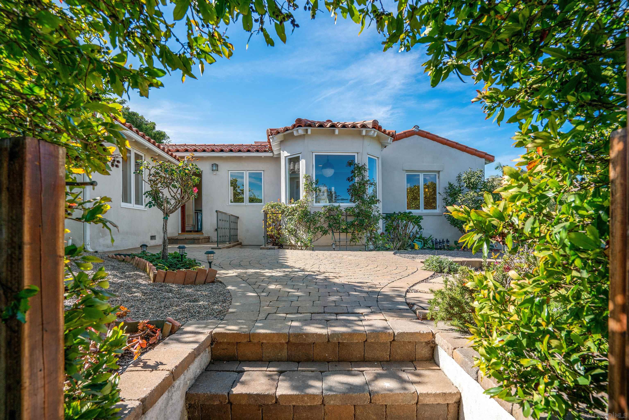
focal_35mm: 16
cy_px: 210
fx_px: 280
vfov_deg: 73.8
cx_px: 314
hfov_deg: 96.7
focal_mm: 16
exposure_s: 1/250
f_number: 7.1
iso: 125
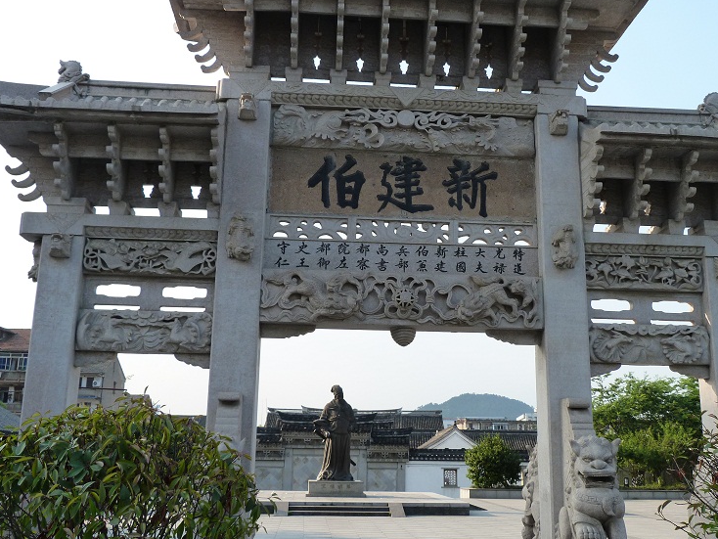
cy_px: 234
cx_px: 394
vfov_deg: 35.9
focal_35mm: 40
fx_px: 830
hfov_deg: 46.7
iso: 125
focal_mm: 6.1
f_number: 4
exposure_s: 1/200
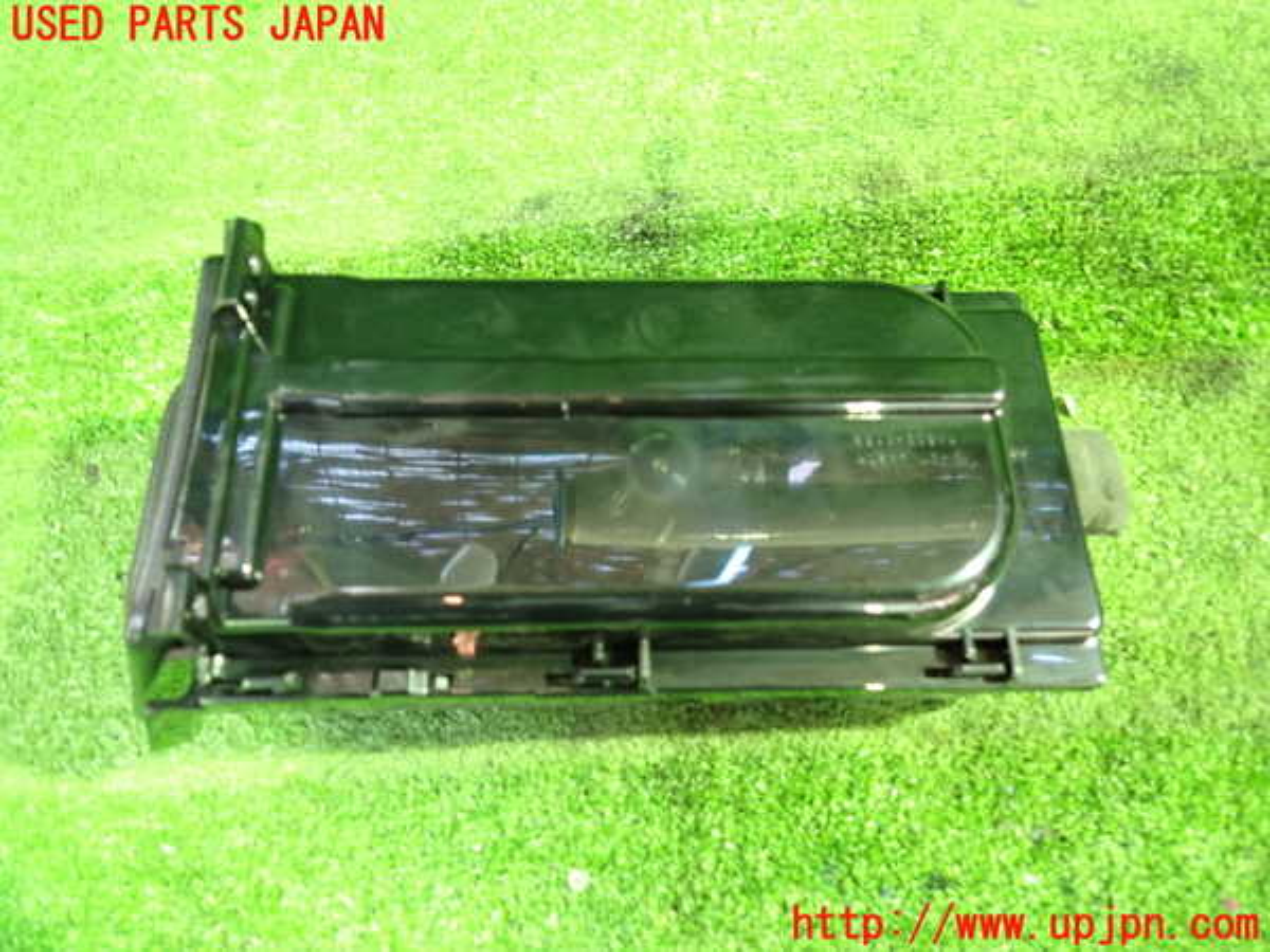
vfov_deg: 54.9
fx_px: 917
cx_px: 635
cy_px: 476
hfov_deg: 69.4
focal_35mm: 25
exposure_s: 1/8
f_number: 2
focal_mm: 4.5
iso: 800
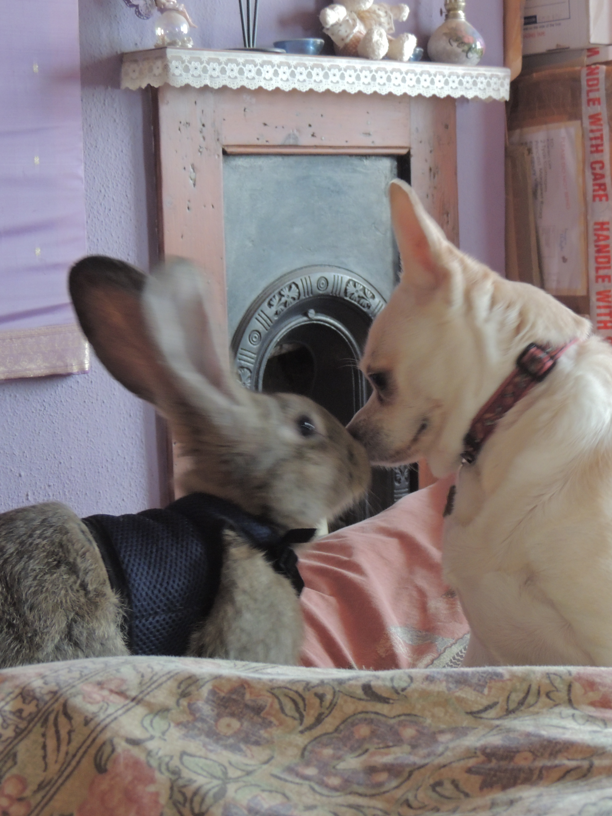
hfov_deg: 23.3
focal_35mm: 63
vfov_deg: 30.7
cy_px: 406
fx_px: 1485
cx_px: 358
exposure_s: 1/13
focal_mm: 8.3
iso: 400
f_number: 3.5
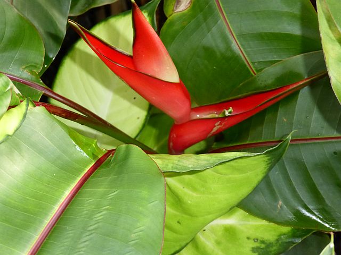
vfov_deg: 18.7
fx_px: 778
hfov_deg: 24.7
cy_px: 128
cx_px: 170
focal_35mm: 79
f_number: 4.6
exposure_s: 1/60
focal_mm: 13.2
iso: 800
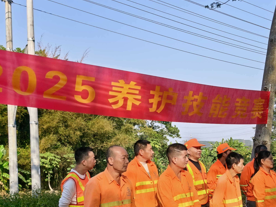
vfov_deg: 25.3
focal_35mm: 57
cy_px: 160
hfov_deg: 33.3
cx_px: 197
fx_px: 454
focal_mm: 5.75
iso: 50
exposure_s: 1/2625
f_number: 2
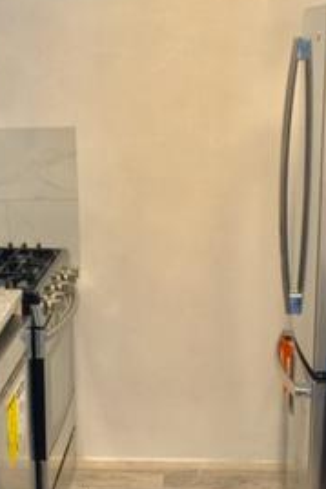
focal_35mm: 72
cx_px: 151
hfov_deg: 18.9
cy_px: 323
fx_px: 977
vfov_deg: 27.9
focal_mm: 4.15
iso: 100
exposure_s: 1/15
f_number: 2.2
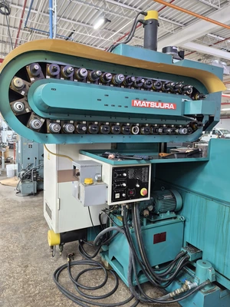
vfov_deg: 73.9
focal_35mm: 23
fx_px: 204
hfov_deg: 58.9
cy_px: 154
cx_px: 115
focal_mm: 5.4
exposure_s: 1/120
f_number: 1.8
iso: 250
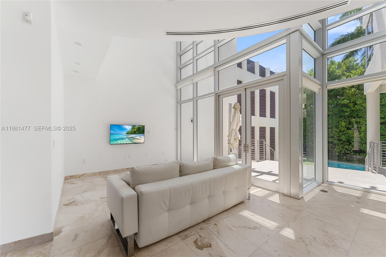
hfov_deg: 104.3
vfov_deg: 81.2
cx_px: 193
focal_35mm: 14
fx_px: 150
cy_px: 128
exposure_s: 1/50
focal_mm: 14
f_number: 9
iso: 640
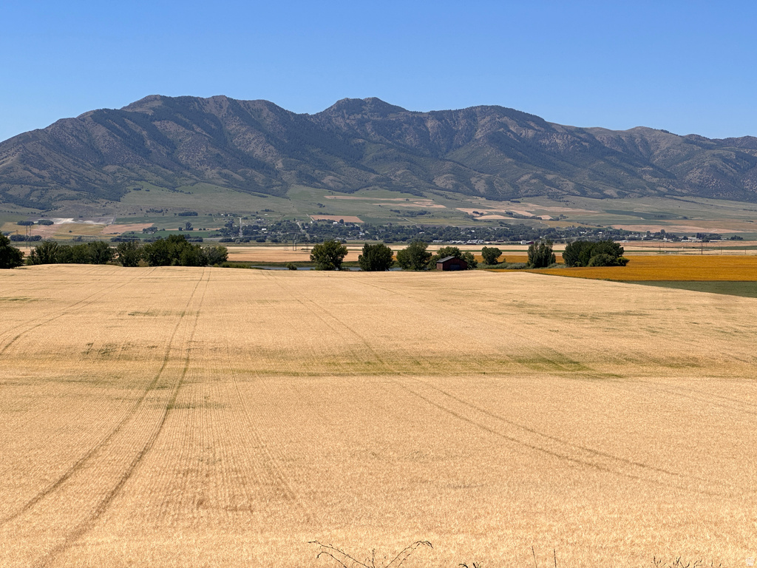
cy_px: 284
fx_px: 1684
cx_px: 378
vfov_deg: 19.1
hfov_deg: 25.3
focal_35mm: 77
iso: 32
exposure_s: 1/1155
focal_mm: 9
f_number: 2.8
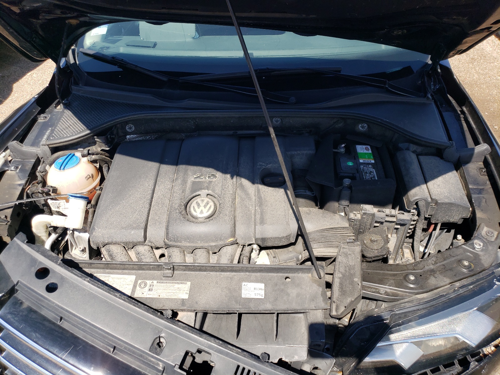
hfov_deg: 67.3
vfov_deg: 53.1
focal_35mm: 26
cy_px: 188
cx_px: 250
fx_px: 376
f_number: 1.5
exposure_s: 1/1429
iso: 50
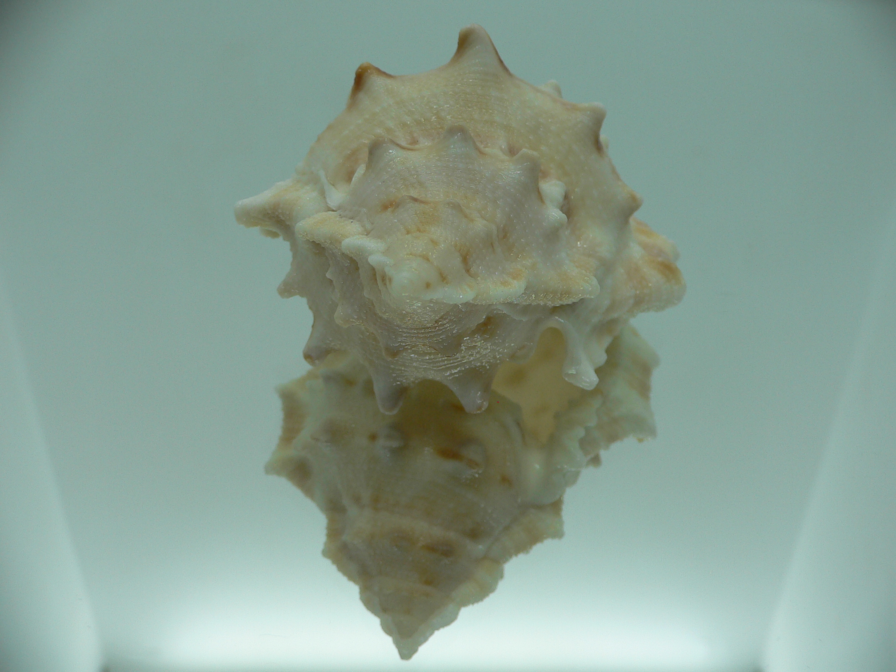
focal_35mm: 35
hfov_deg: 52.6
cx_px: 448
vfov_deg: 40.7
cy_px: 336
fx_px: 906
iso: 80
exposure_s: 1/80
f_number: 2.8
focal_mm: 4.6
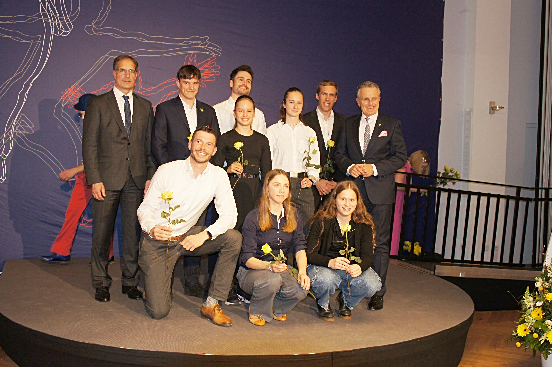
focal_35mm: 39
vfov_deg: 34.1
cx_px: 276
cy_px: 184
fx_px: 597
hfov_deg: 49.6
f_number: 2.8
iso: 320
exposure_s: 1/60
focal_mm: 26
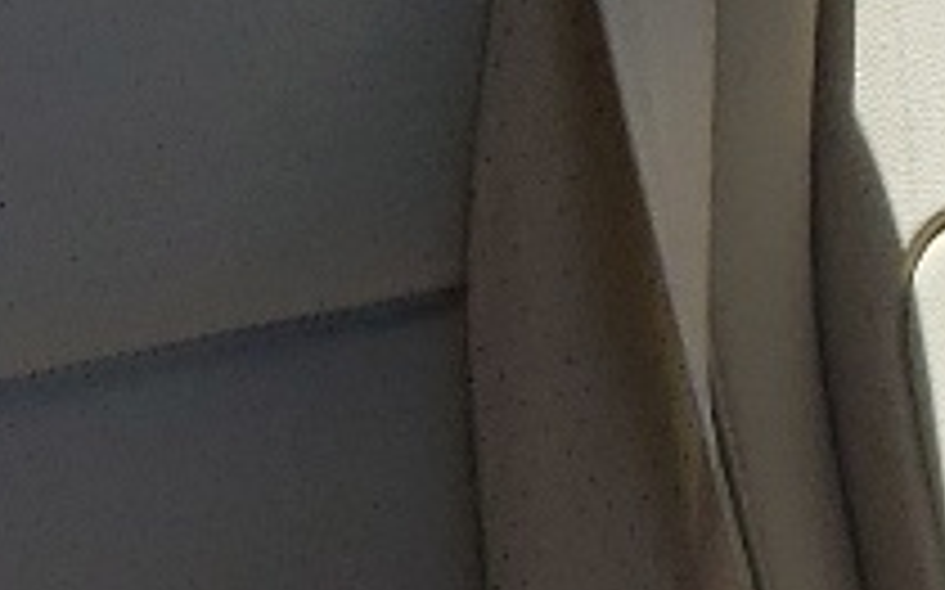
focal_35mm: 210
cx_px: -382
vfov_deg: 5.8
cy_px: 1707
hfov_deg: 9.8
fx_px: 5406
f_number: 1.5
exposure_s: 1/1250
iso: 50
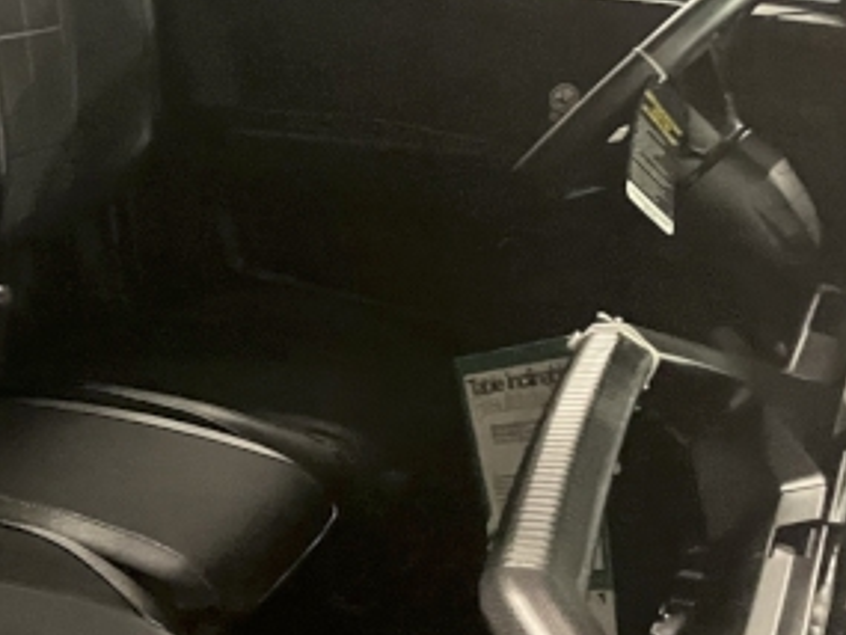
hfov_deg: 23.9
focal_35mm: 73
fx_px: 1785
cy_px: 252
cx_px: -214
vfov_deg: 20.2
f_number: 1.6
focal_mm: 4.2
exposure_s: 1/30
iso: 1000
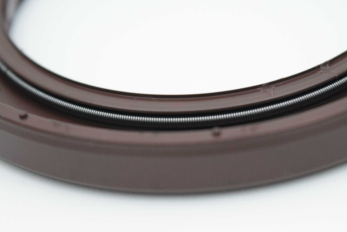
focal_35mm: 130
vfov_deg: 10.6
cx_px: 193
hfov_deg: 15.8
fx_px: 1252
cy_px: 167
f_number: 5.6
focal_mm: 55
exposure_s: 1/80
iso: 1600
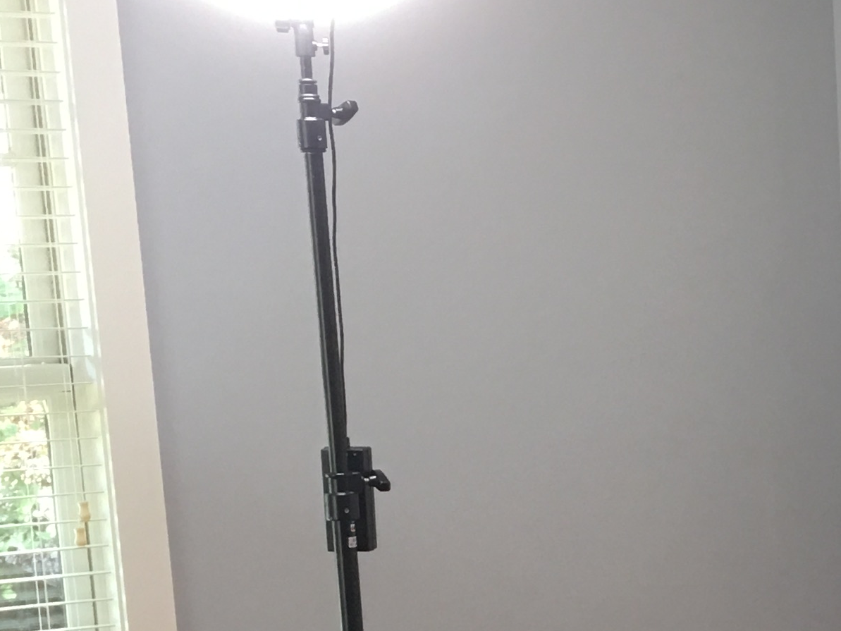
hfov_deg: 18.6
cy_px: 692
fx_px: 2381
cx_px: 1102
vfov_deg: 14.7
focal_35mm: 98
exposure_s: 1/15
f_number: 2.2
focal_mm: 4.15
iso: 40
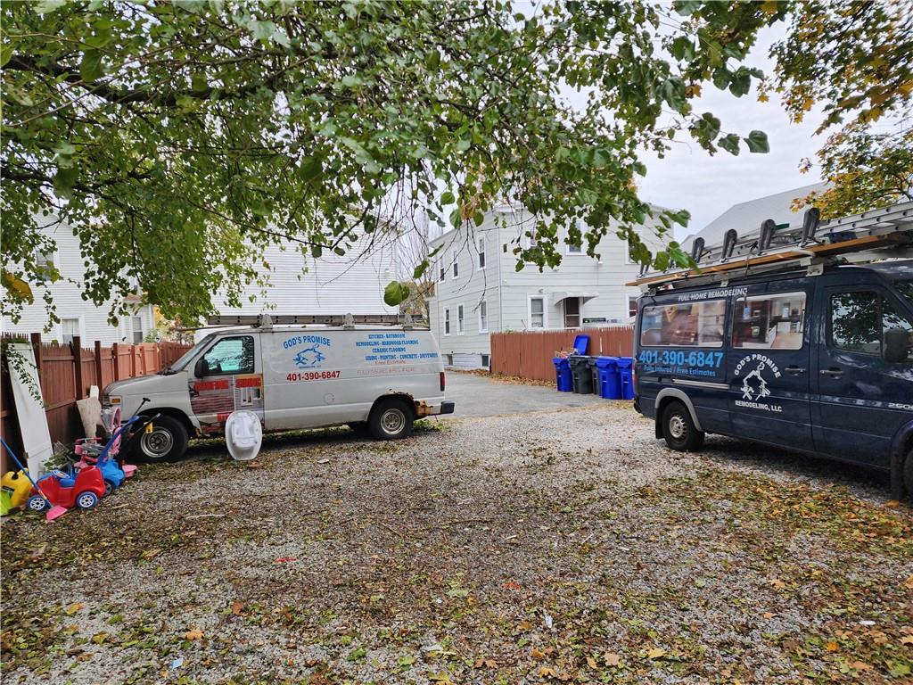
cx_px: 456
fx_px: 607
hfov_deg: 73.9
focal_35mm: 23
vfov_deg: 58.9
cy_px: 342
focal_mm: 6.4
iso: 20
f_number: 1.8
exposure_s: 1/180
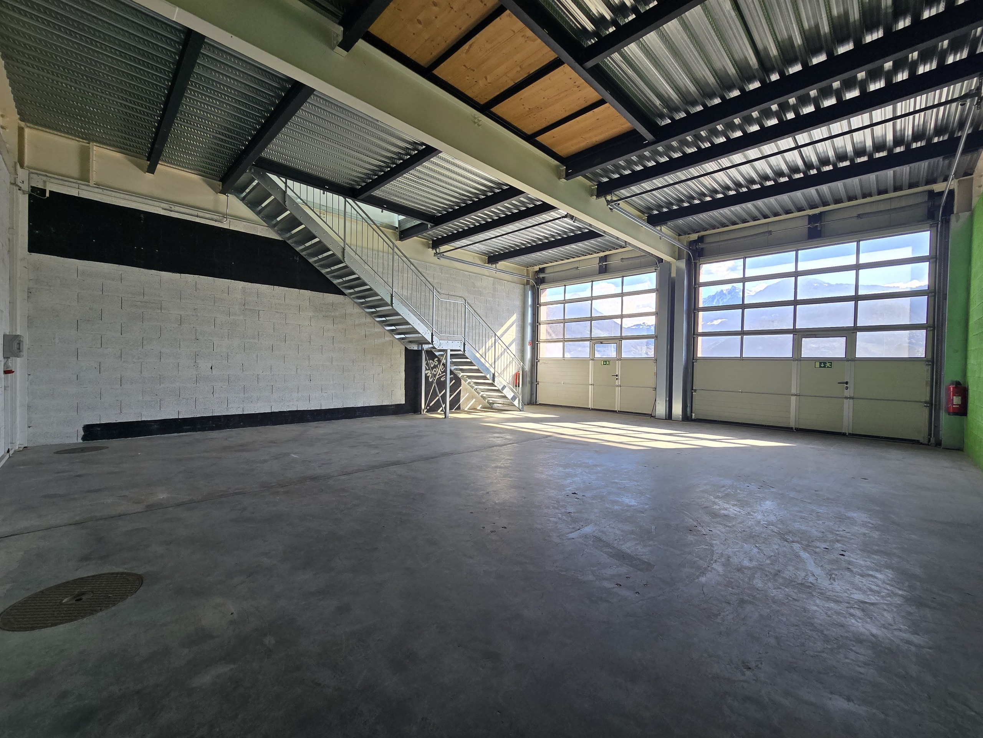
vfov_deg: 89.9
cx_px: 492
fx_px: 369
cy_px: 369
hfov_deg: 106.2
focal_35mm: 13
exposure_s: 1/220
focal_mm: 2.2
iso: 50
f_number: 2.2
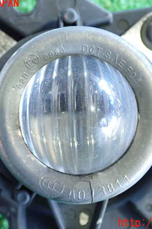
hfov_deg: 19.7
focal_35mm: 69
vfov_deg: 29.3
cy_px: 113
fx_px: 437
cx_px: 80
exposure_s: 1/50
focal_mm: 8.99
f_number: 3.2
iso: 800
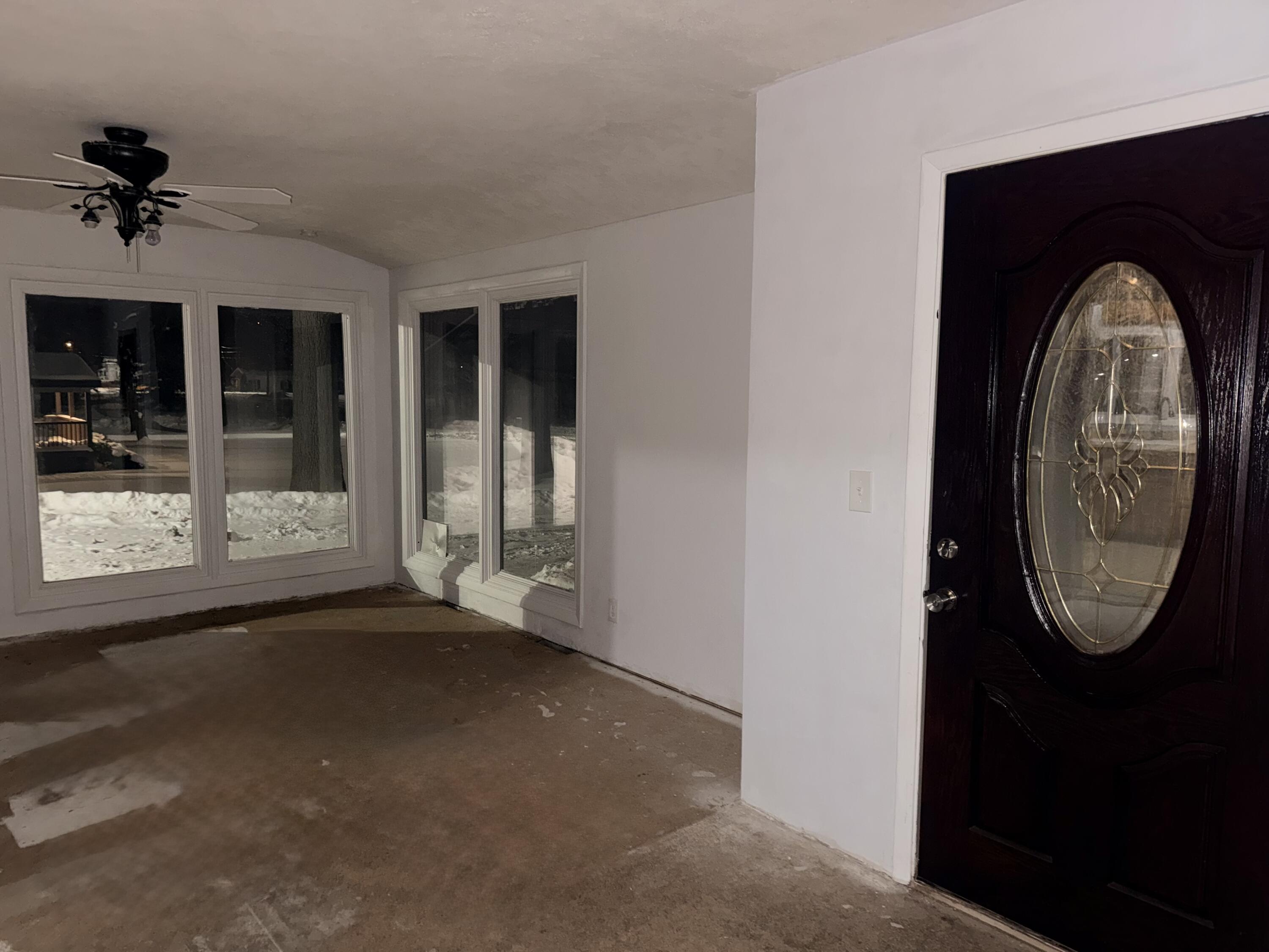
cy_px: 476
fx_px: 880
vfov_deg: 56.8
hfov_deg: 71.6
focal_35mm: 24
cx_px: 634
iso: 125
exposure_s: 1/4
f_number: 1.78
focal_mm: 6.76
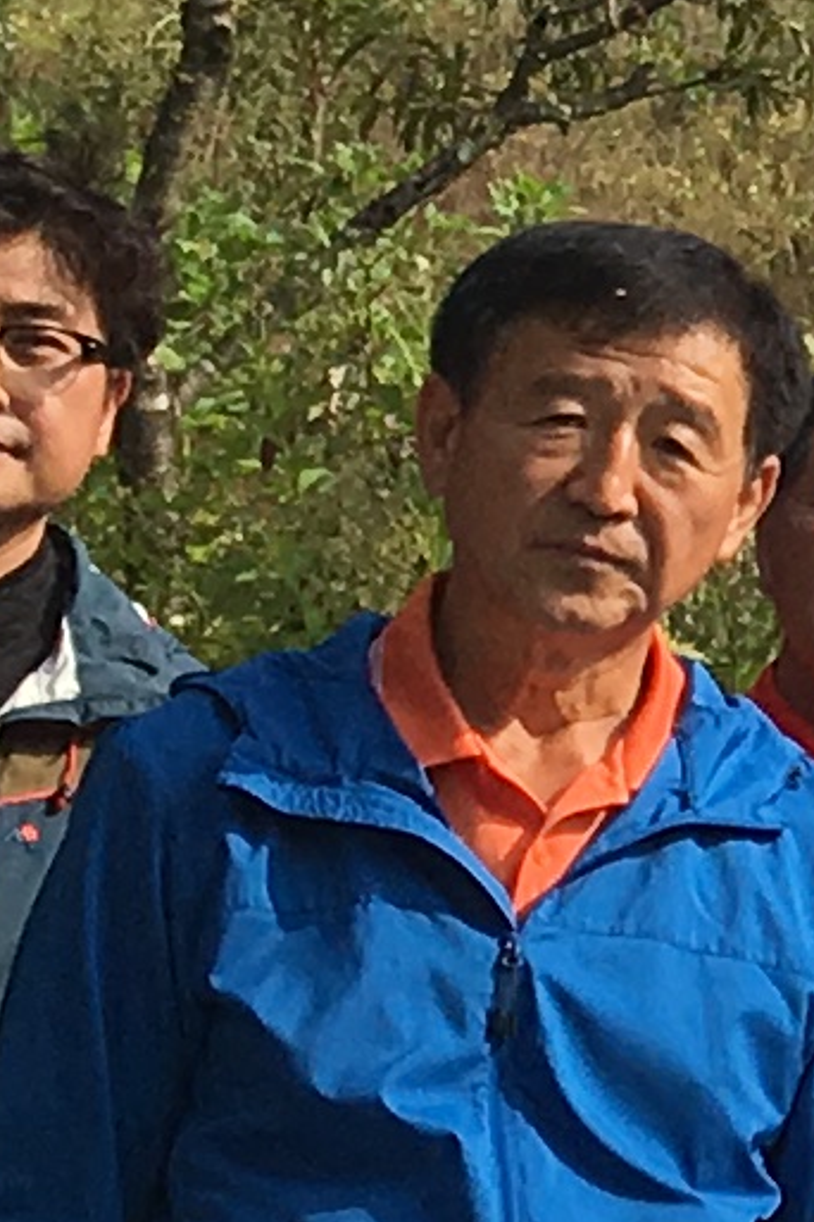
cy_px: 638
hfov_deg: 5.1
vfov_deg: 8.7
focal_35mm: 237
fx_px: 8038
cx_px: 3325
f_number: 2.2
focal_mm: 4.15
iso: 25
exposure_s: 1/1451
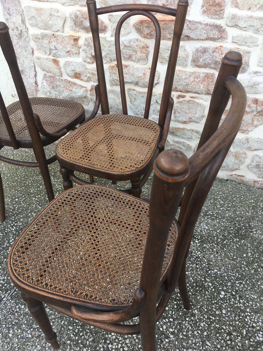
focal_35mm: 29
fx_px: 294
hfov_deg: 48.2
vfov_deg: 61.7
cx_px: 132
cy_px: 176
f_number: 2.2
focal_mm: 4.15
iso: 25
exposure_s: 1/125
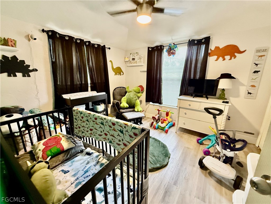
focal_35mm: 14
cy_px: 102
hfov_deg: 102.1
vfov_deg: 85.7
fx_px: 110
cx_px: 136
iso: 640
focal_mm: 2.22
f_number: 2.2
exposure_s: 1/60
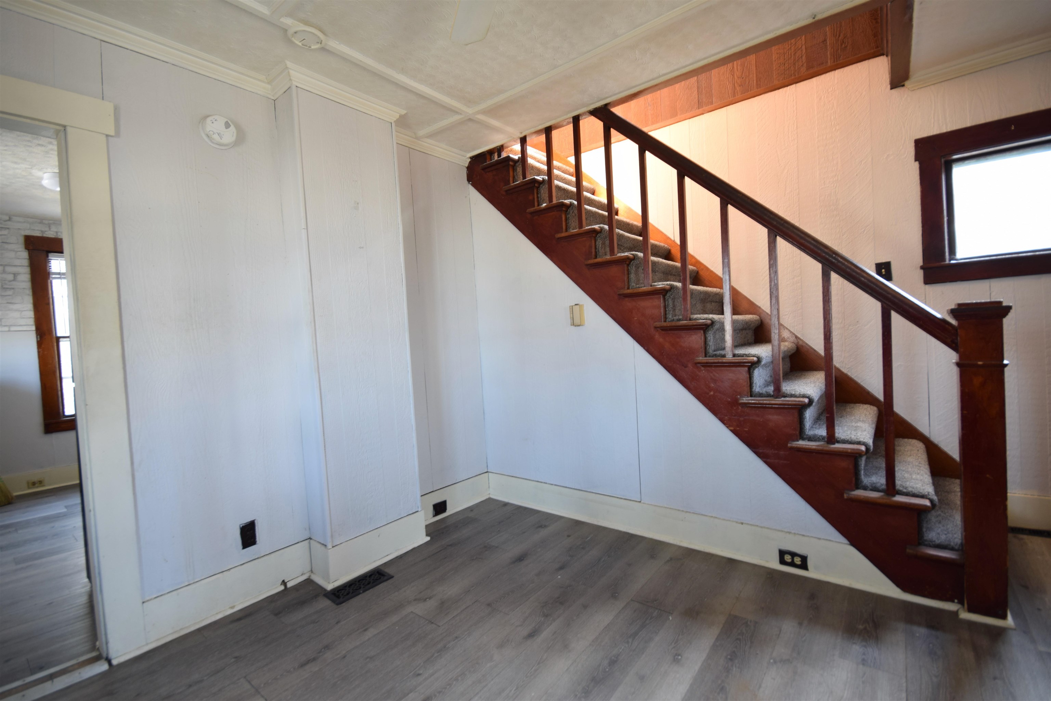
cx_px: 526
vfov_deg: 77.3
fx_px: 438
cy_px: 350
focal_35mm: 15
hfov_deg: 100.4
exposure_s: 1/3
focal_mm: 10
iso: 200
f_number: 7.1
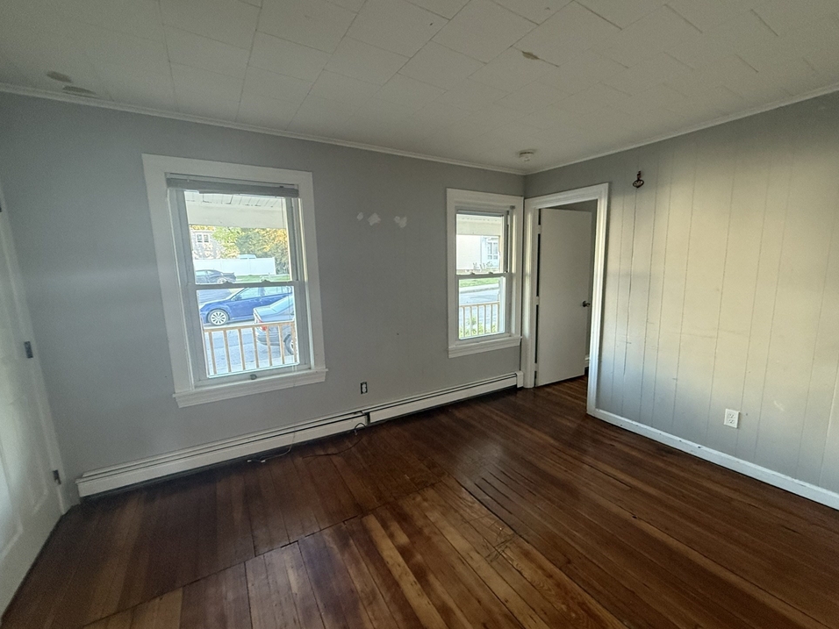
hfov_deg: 98.1
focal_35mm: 15
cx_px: 441
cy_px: 321
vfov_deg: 81.7
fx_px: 364
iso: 320
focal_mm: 2.22
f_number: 2.2
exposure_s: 1/72
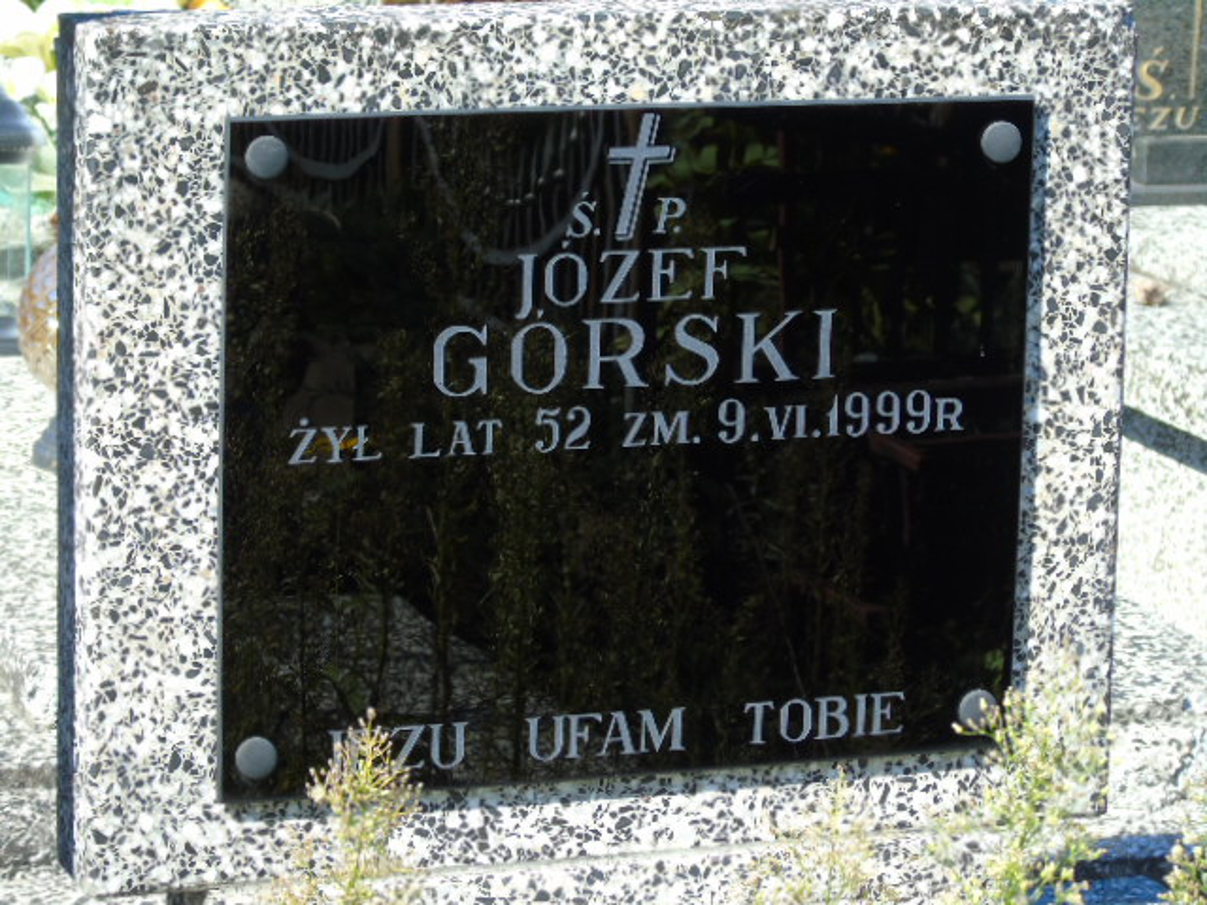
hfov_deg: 13.9
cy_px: 452
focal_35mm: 142
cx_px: 604
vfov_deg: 10.4
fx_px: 4951
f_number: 4.7
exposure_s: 1/200
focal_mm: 25
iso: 80
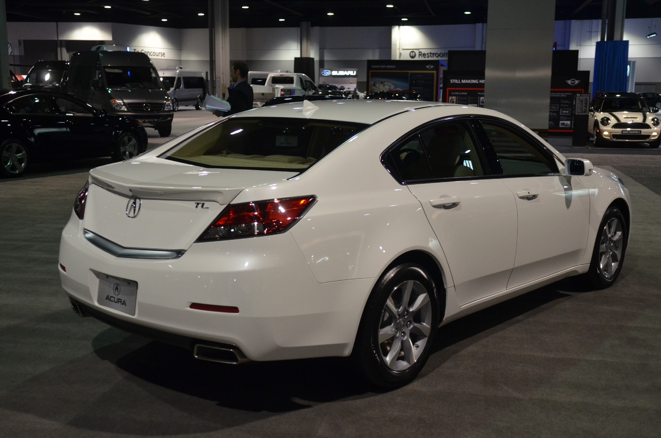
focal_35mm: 42
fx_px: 770
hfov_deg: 46.5
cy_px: 215
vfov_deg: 31.8
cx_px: 347
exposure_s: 1/125
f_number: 2.8
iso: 1600
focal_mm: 26
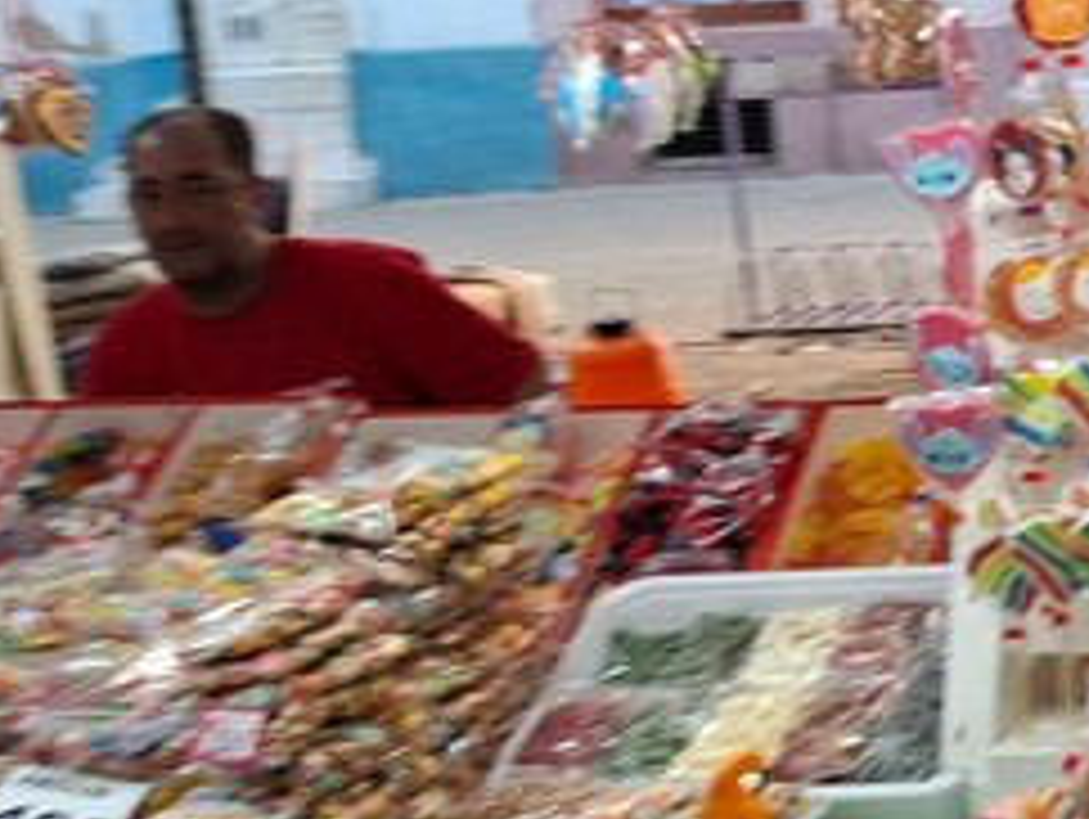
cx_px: 1386
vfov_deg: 19.4
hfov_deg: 23.0
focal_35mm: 76
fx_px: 2393
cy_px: 374
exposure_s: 1/100
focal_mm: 5.54
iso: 80
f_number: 1.8
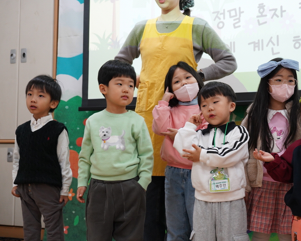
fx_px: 606
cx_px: 171
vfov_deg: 22.5
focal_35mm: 68
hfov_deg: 27.9
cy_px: 121
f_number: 5.6
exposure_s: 1/125
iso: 2500
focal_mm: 60
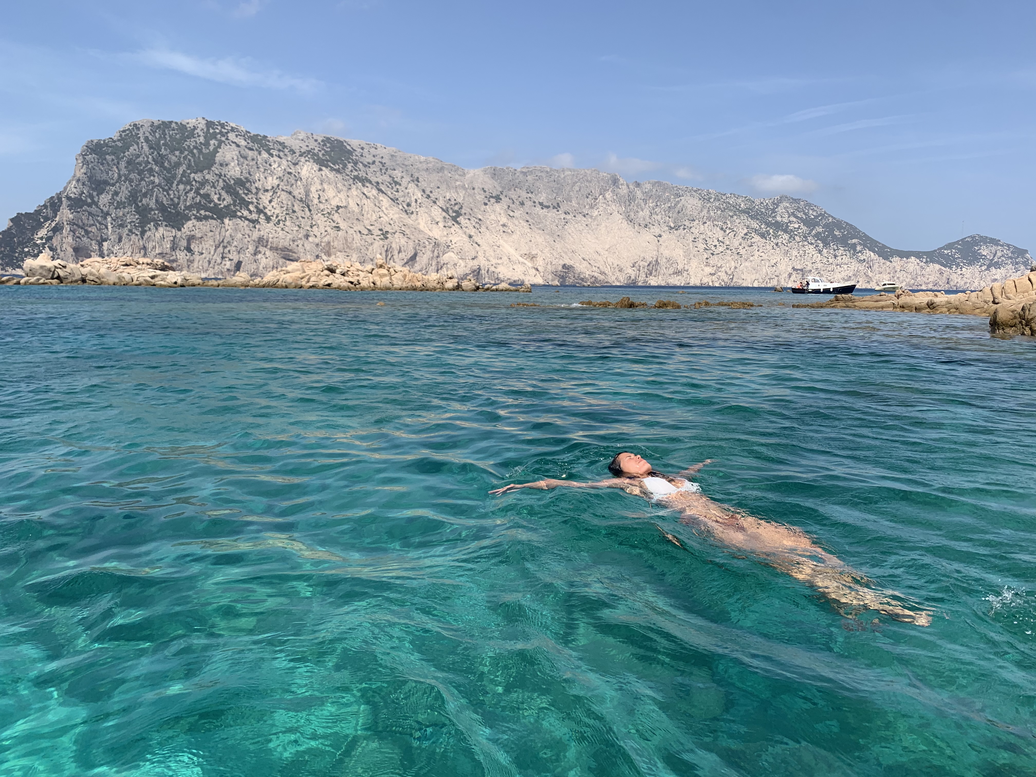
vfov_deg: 53.1
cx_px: 518
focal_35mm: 26
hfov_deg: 67.3
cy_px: 388
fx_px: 778
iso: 25
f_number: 1.8
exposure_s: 1/2611
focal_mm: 4.25
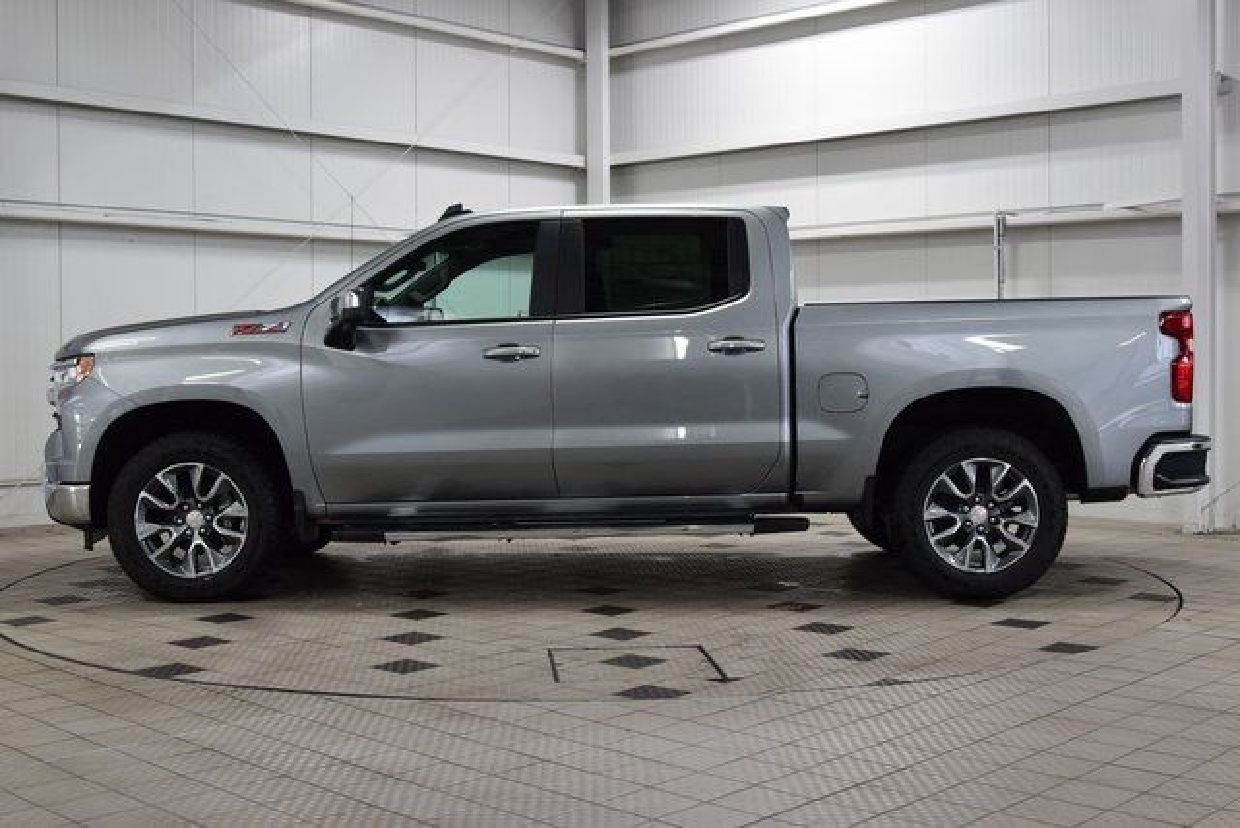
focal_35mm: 44
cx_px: 620
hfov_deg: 45.0
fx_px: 1499
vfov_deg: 30.9
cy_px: 414
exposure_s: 1/60
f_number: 8
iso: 1600
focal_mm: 29
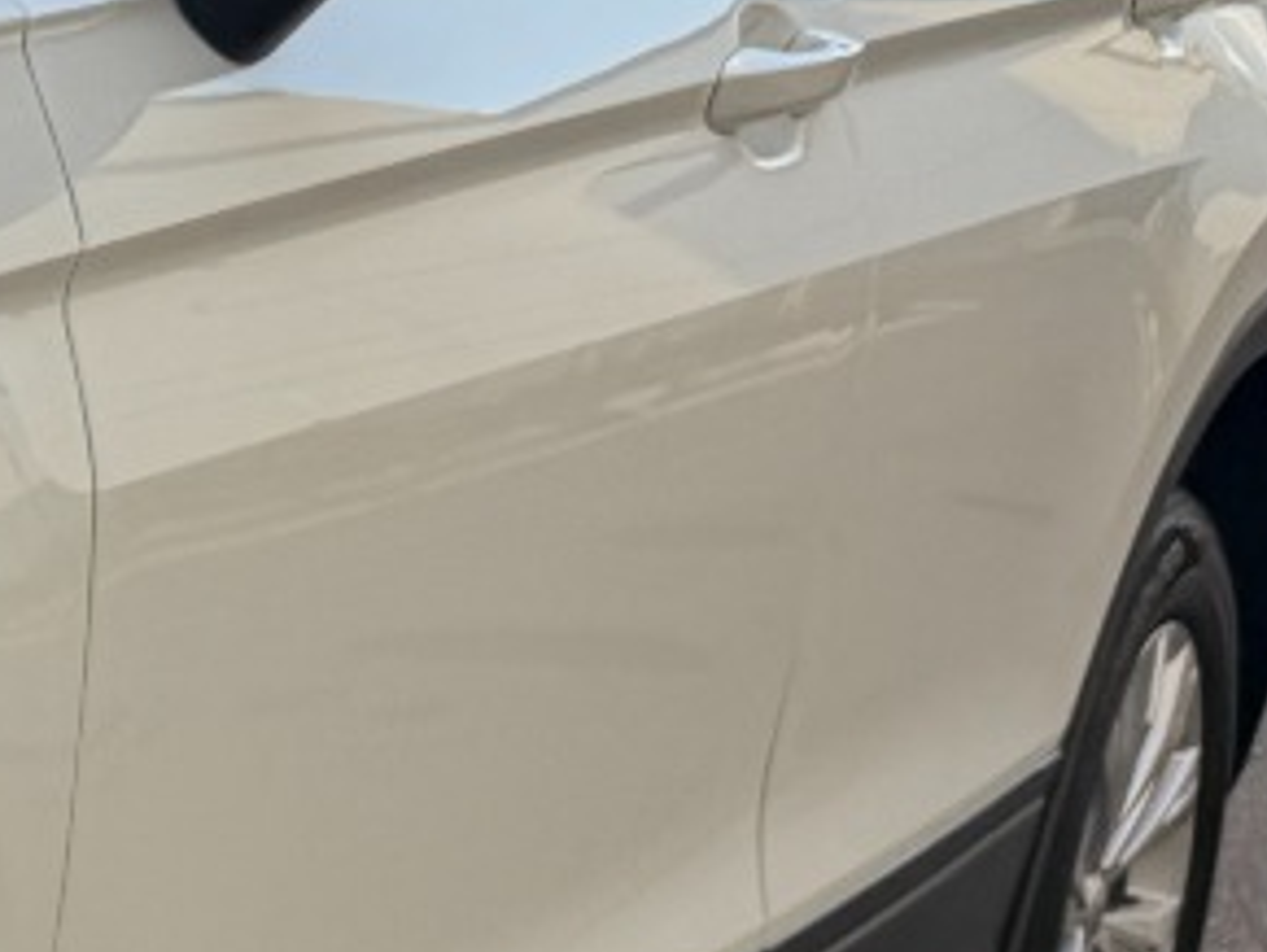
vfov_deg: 12.2
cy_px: 1131
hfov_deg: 13.2
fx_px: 4359
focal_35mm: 119
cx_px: -1599
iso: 80
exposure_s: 1/488
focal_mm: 6.76
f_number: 1.78
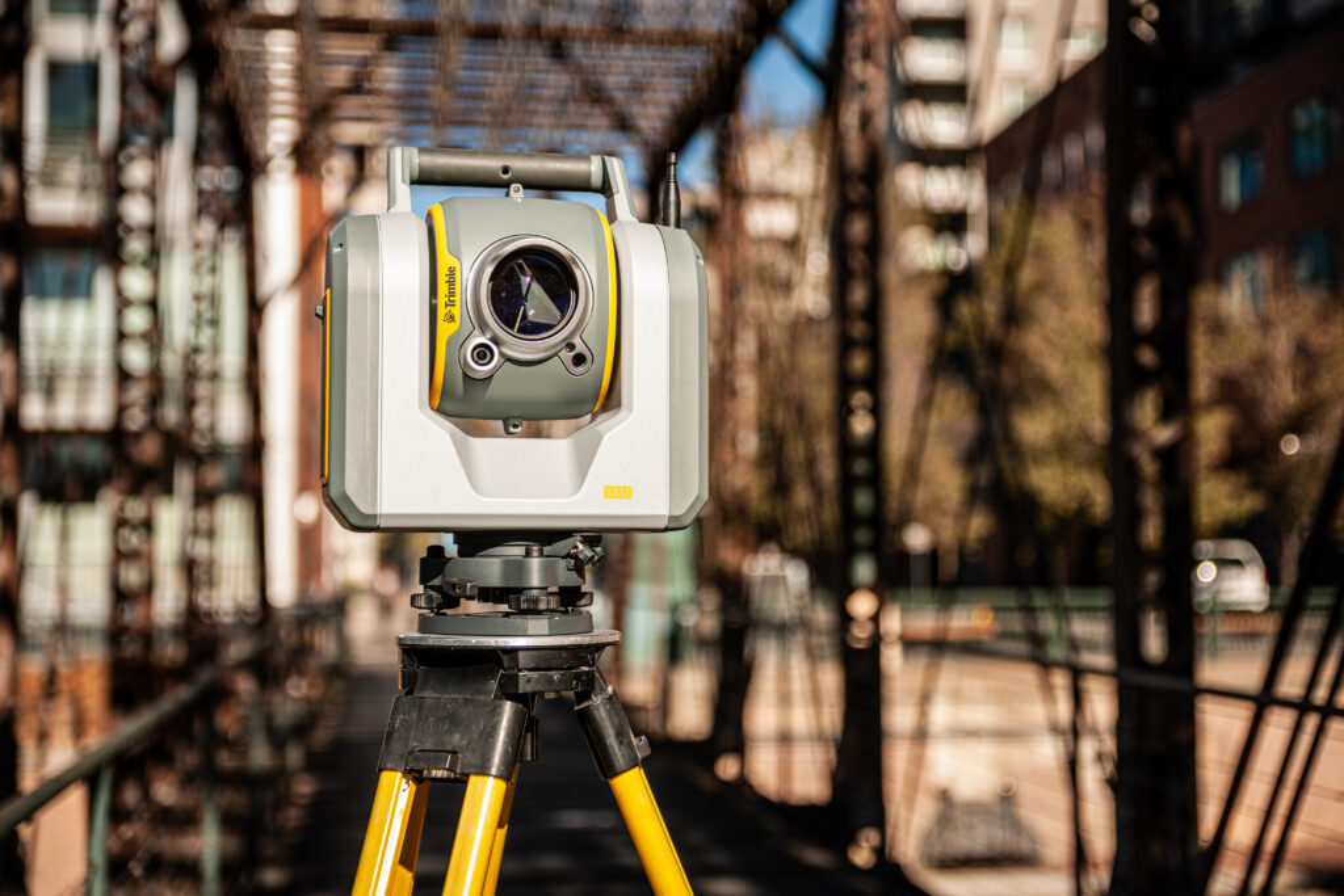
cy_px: 448
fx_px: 2091
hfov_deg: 35.6
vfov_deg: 24.2
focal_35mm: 56
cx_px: 672
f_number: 2.8
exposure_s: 1/1600
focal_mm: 56
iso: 100
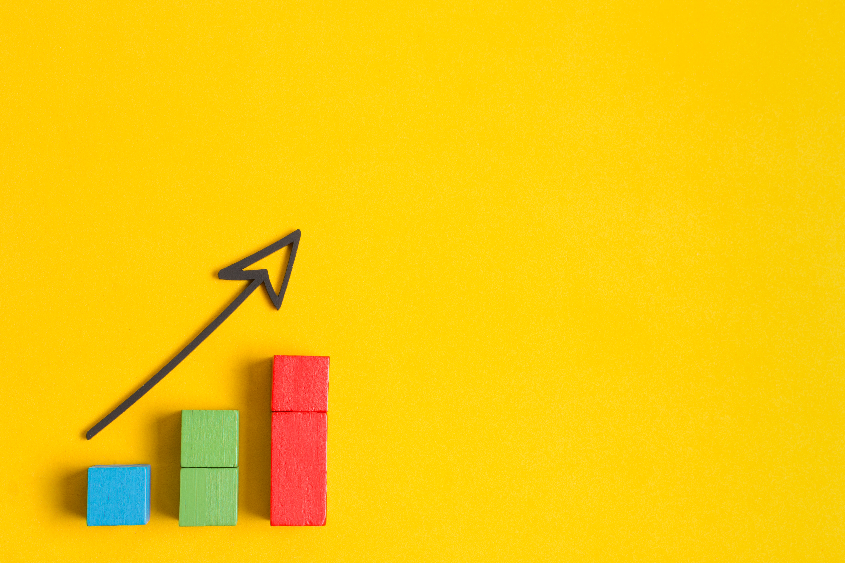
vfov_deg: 25.8
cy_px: 282
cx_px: 422
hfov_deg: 37.9
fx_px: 1232
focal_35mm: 52
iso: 160
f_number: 8
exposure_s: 1/125
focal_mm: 35
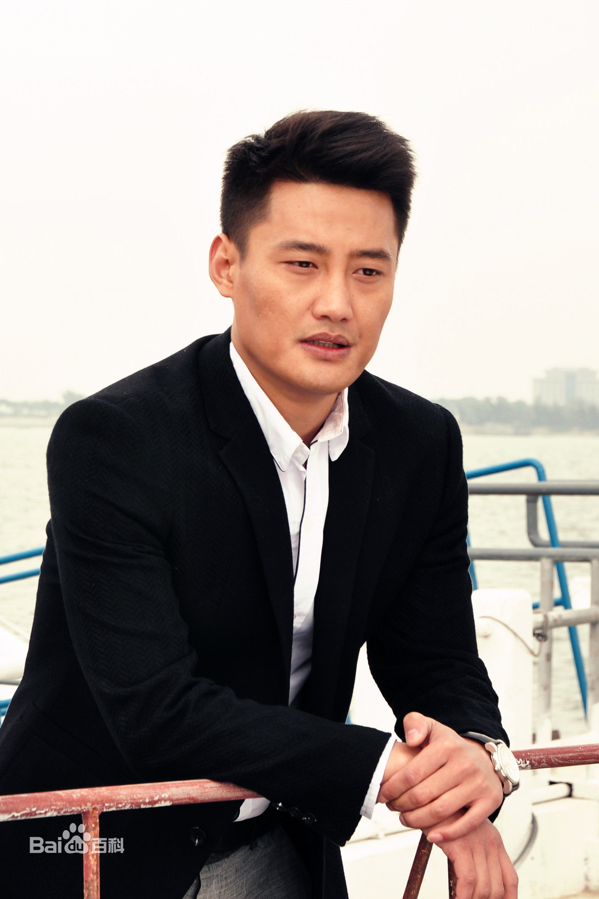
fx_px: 1872
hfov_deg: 18.2
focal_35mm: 75
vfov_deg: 27.0
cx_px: 300
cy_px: 450
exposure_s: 1/160
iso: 200
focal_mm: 50
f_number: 6.3
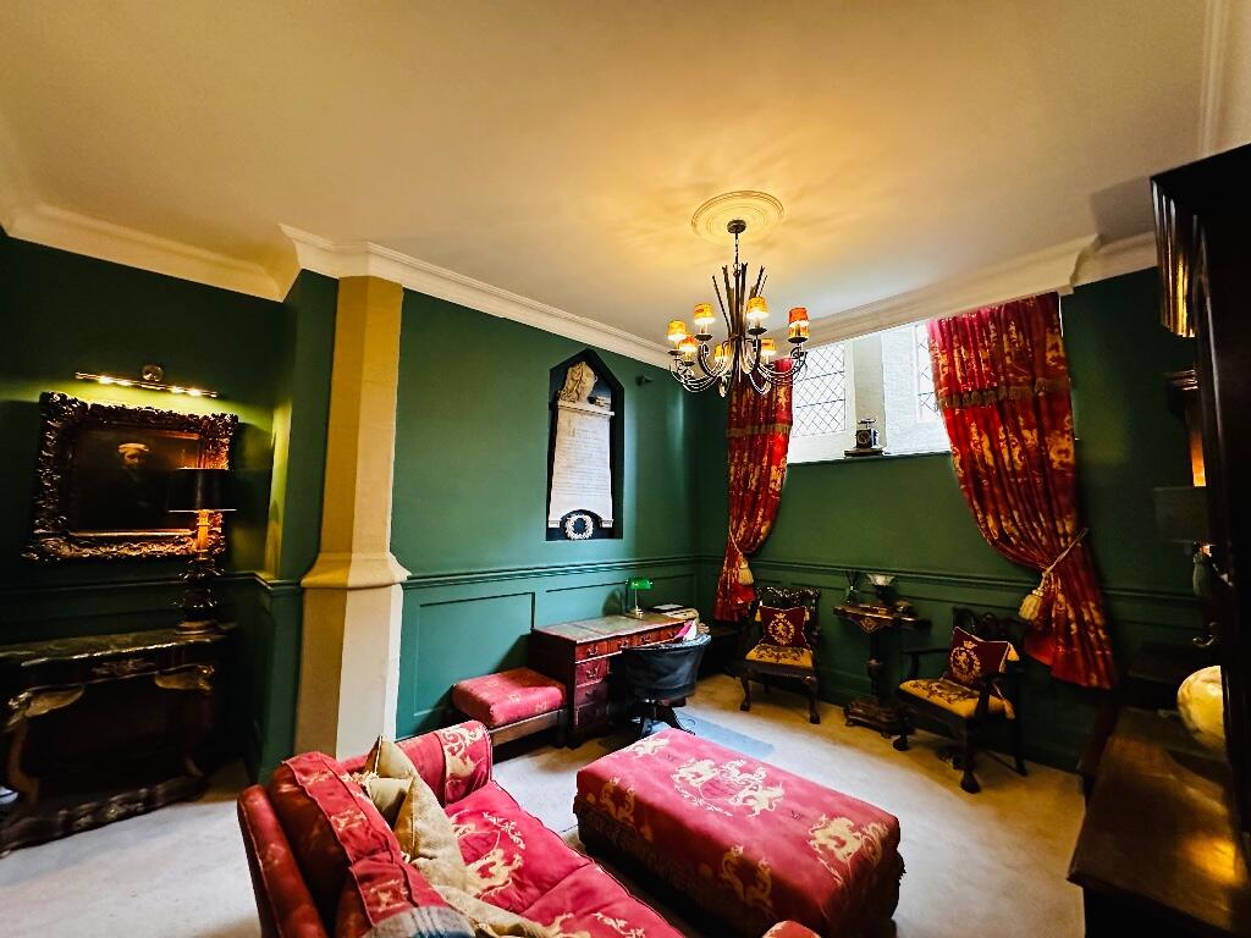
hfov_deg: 102.1
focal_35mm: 14
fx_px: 506
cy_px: 469
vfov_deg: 85.7
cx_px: 626
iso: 800
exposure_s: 1/50
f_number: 2.2
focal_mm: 2.22
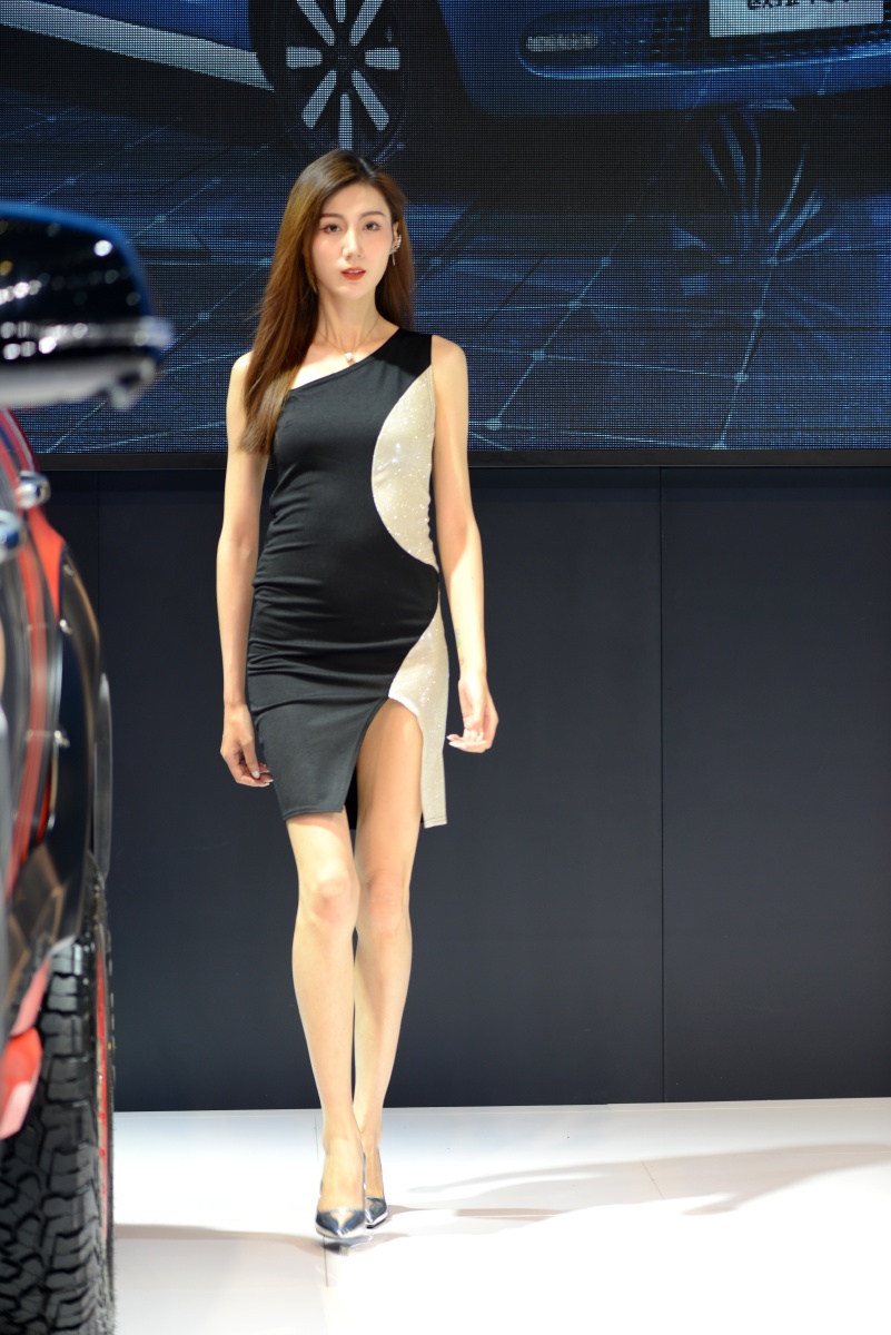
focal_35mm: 105
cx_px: 446
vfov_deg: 19.4
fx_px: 3894
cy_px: 668
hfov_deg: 13.1
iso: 200
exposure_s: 1/125
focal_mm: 105
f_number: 3.5
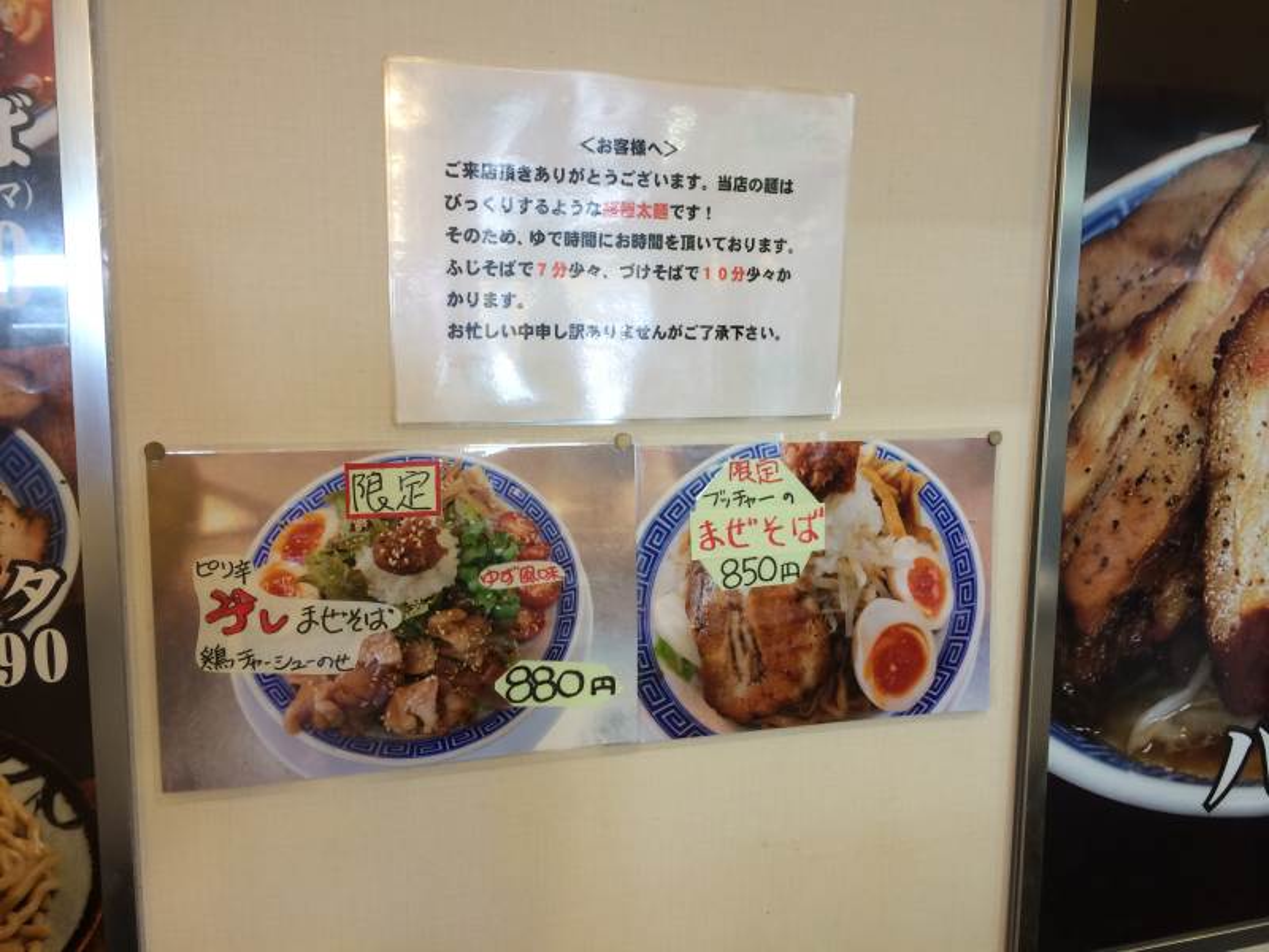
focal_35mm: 30
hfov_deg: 60.0
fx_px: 1100
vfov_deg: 46.8
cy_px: 476
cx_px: 634
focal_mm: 4.12
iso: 80
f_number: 2.2
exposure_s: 1/30
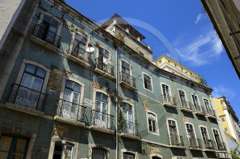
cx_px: 120
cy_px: 80
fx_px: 160
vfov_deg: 53.1
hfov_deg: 73.8
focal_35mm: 24
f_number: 7.1
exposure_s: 1/320
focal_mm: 24
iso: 100
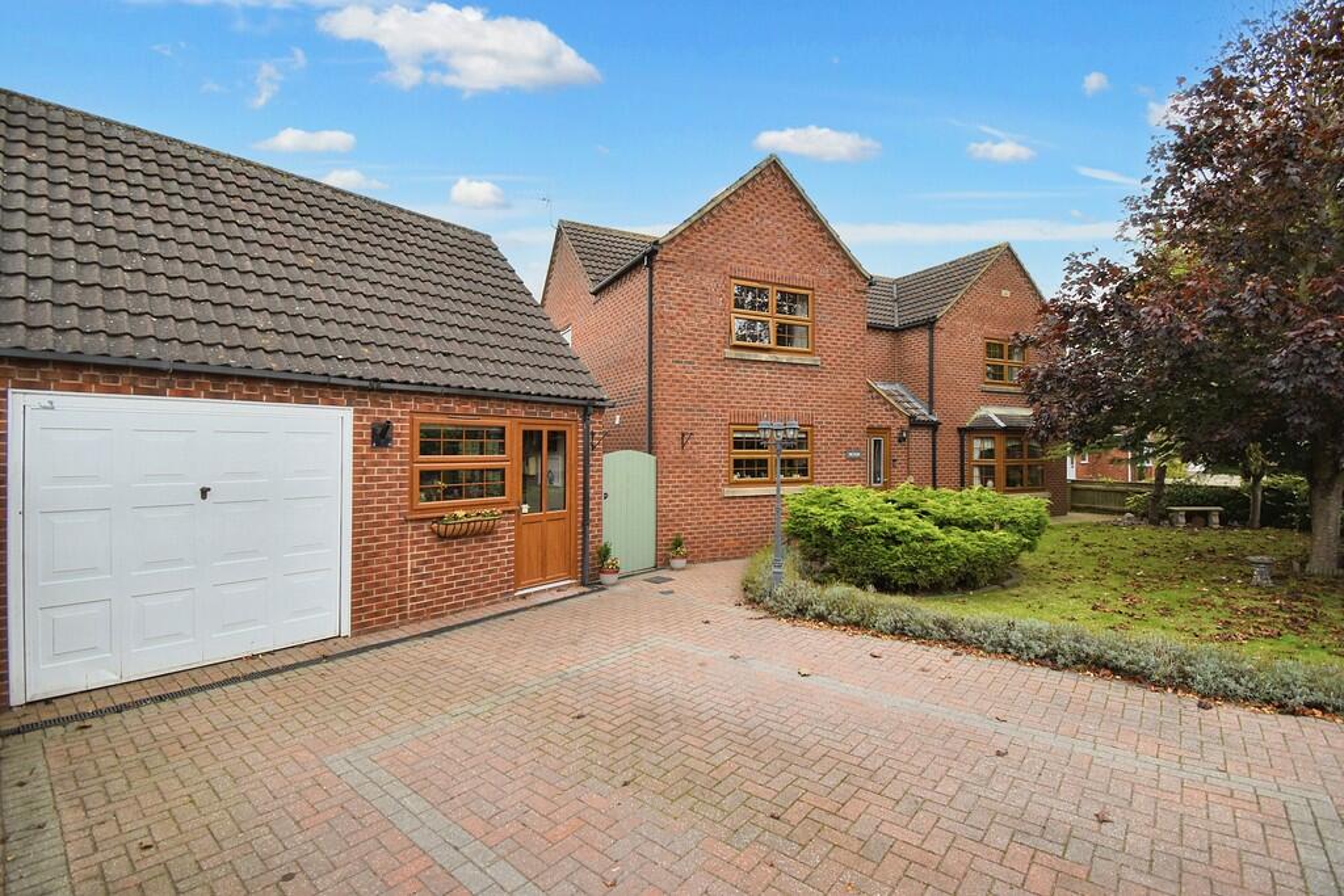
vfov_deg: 77.3
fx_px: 560
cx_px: 672
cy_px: 448
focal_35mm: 15
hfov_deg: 100.4
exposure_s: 1/125
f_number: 5.6
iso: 100
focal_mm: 10
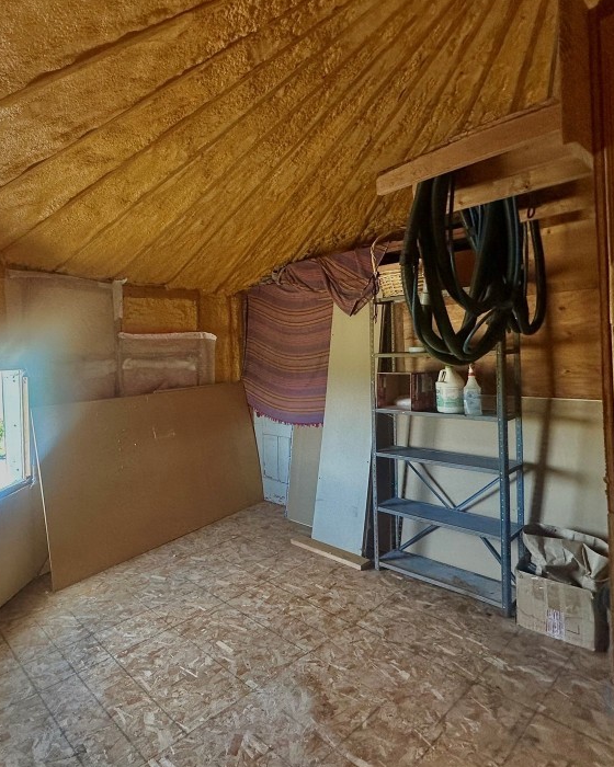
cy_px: 359
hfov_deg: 63.9
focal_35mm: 20
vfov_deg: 80.3
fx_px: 454
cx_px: 150
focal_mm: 2.22
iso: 125
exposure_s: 1/120
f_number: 2.2
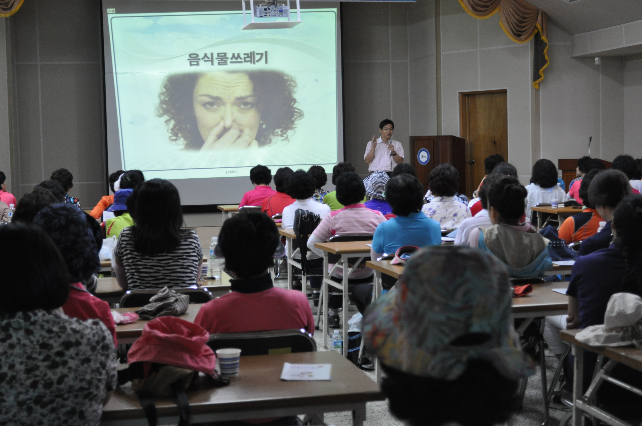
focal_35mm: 60
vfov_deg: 22.6
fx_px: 1069
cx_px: 321
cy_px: 213
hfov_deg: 33.4
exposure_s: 1/20
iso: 1000
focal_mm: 40
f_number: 5.3
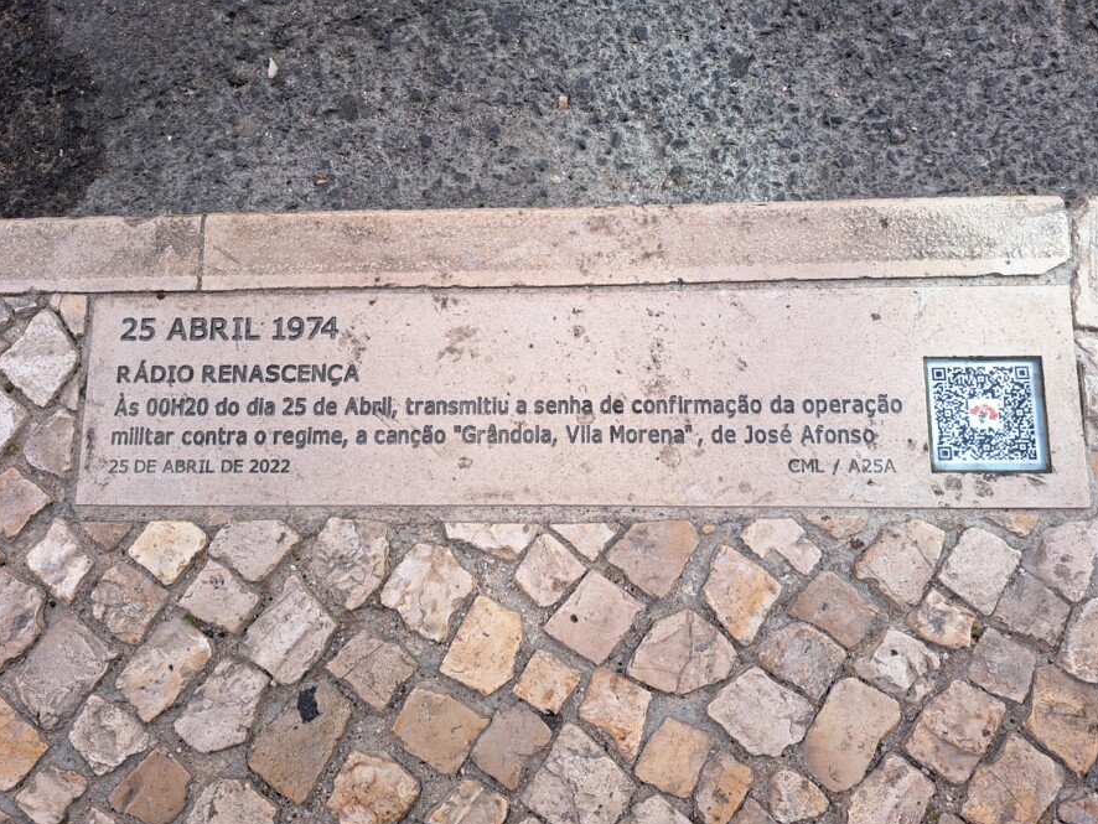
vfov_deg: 53.1
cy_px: 395
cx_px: 550
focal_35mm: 26
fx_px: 825
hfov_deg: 67.3
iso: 50
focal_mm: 5.23
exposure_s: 1/230
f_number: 1.8
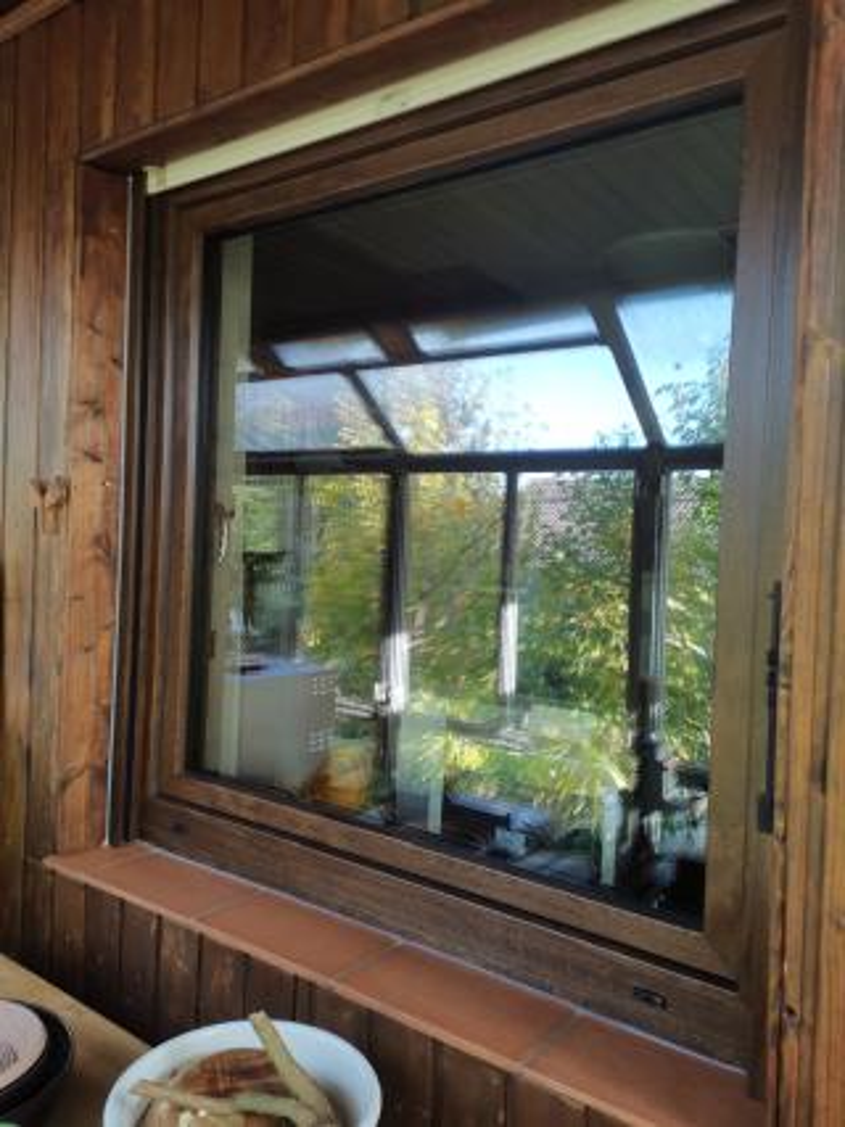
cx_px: 422
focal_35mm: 27
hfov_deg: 51.3
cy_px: 564
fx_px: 879
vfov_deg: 65.3
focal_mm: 4.75
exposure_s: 1/100
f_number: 1.8
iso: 80
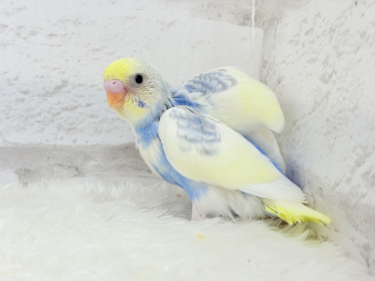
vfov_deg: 27.0
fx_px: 585
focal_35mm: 54
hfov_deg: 35.5
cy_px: 138
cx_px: 188
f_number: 1.6
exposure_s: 1/50
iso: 40
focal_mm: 5.96
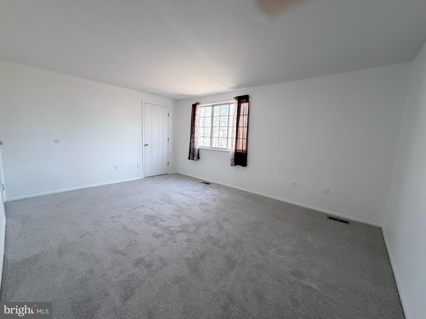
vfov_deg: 85.7
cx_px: 213
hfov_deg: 102.1
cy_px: 160
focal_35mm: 14
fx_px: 172
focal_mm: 2.22
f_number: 2.2
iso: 320
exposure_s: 1/98
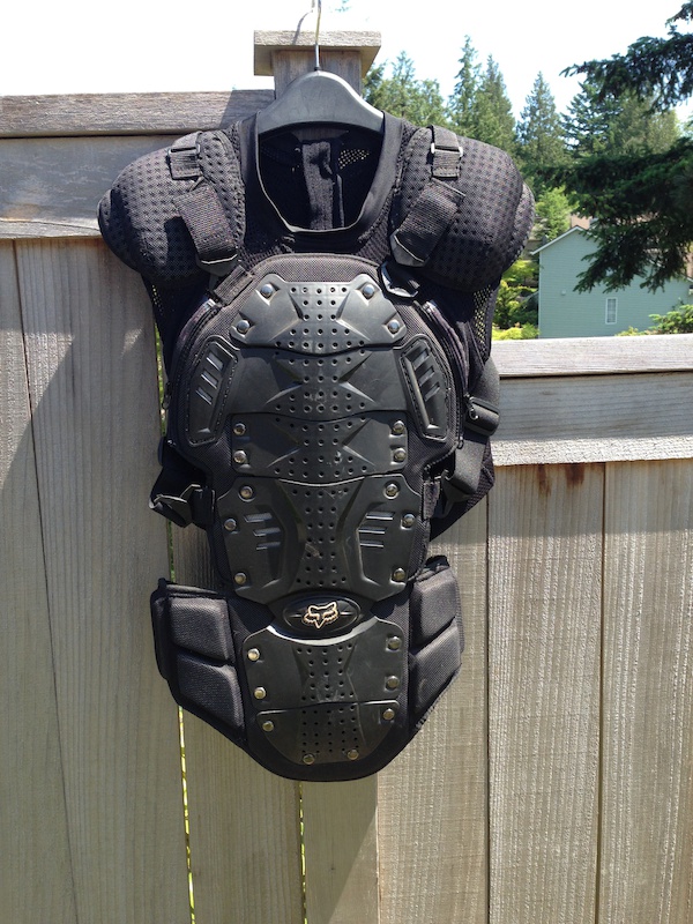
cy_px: 462
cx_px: 346
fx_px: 881
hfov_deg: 42.9
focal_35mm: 33
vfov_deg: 55.4
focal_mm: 4.12
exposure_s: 1/332
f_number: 2.4
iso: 50
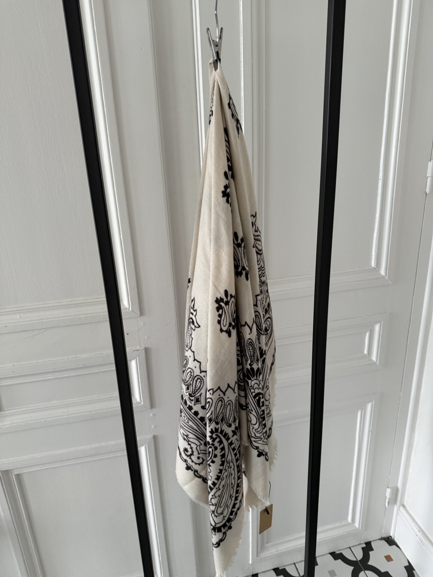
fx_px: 400
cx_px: 216
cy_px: 288
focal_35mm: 24
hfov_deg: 56.8
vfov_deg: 71.6
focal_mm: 6.76
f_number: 1.78
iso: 250
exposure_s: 1/60
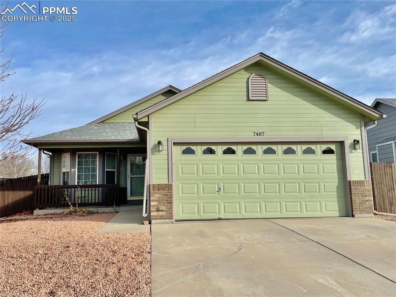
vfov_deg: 53.0
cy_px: 148
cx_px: 198
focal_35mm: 26
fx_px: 297
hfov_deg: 67.3
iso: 32
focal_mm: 4.2
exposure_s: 1/3861
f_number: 1.6
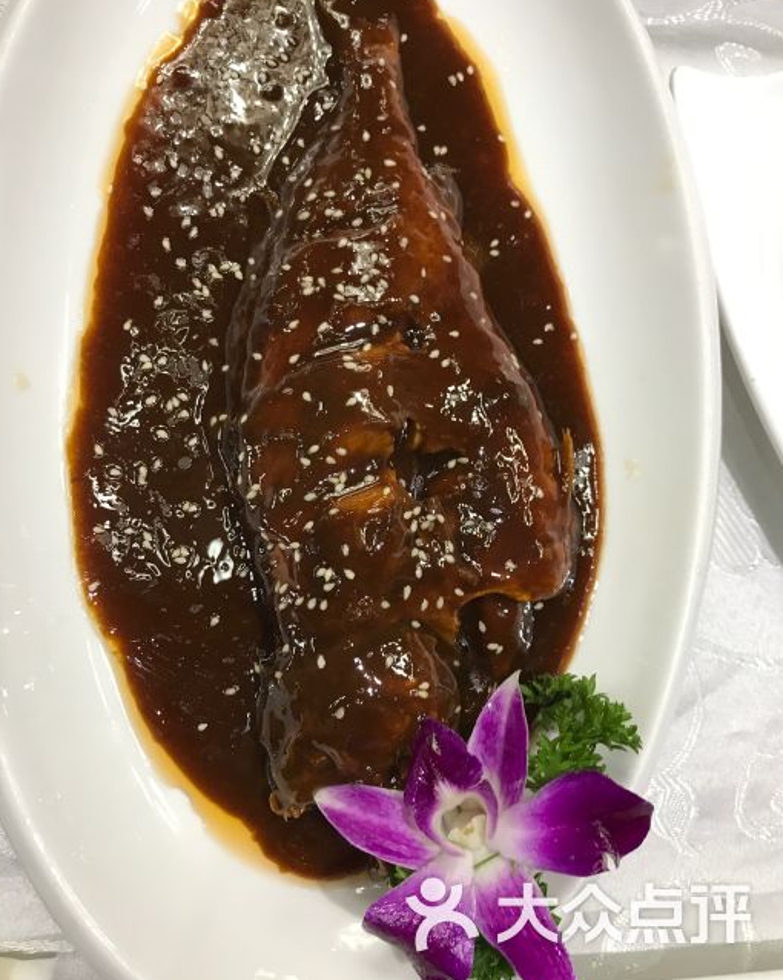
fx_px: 869
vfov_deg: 58.7
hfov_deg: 48.5
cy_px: 456
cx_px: 388
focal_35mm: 30
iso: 40
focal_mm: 3.99
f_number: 1.8
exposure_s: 1/17
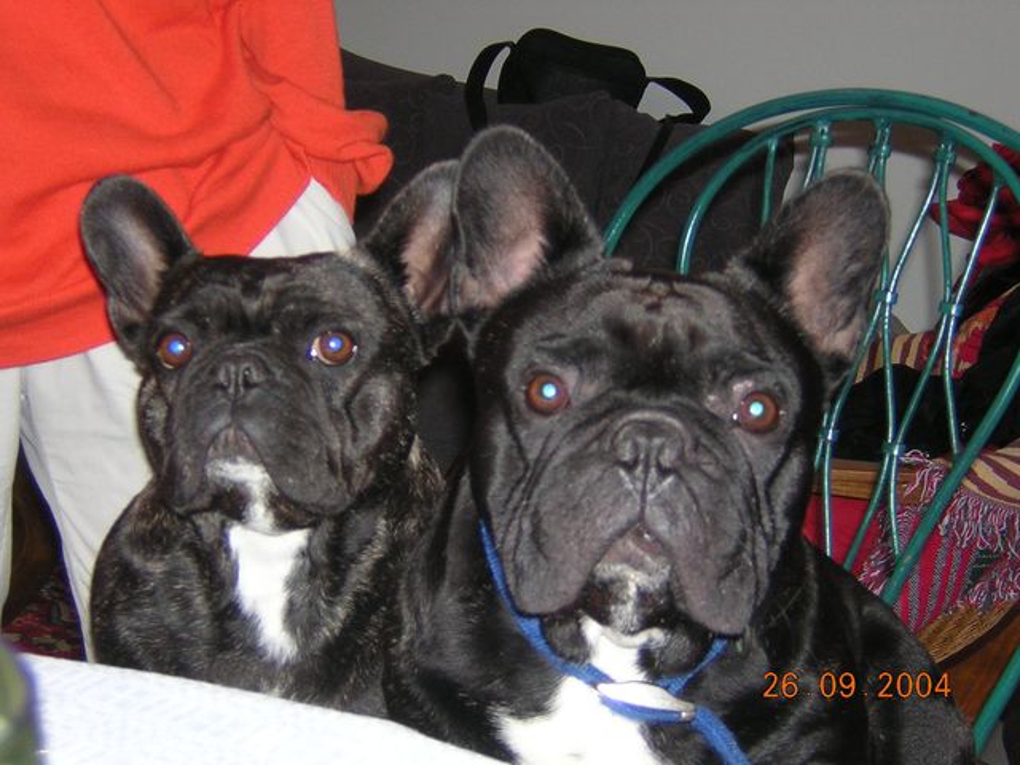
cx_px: 510
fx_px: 2063
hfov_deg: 27.8
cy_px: 382
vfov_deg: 21.0
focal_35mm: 70
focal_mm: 9.1
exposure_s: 1/60.1
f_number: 3.6
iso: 226
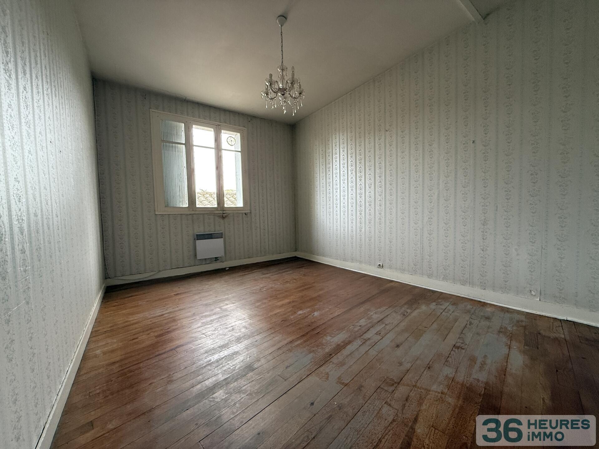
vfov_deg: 85.7
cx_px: 300
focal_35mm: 14
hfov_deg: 102.1
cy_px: 224
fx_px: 242
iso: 200
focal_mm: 2.22
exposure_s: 1/99
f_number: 2.2
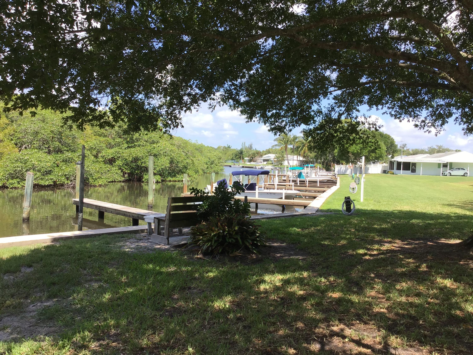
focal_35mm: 31
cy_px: 178
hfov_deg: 58.4
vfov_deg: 45.4
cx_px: 236
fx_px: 424
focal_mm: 3.3
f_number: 2.4
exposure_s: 1/536
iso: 25
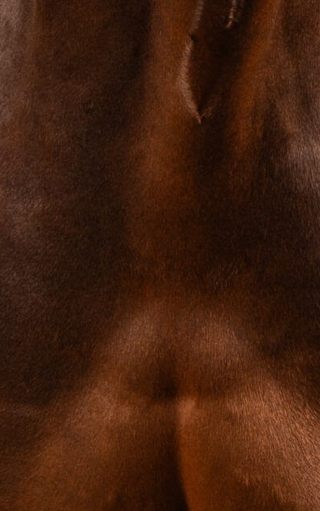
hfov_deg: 1.6
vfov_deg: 2.5
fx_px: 11548
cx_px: 442
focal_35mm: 828
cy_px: -97
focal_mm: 200
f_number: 13
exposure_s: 1/200
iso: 100
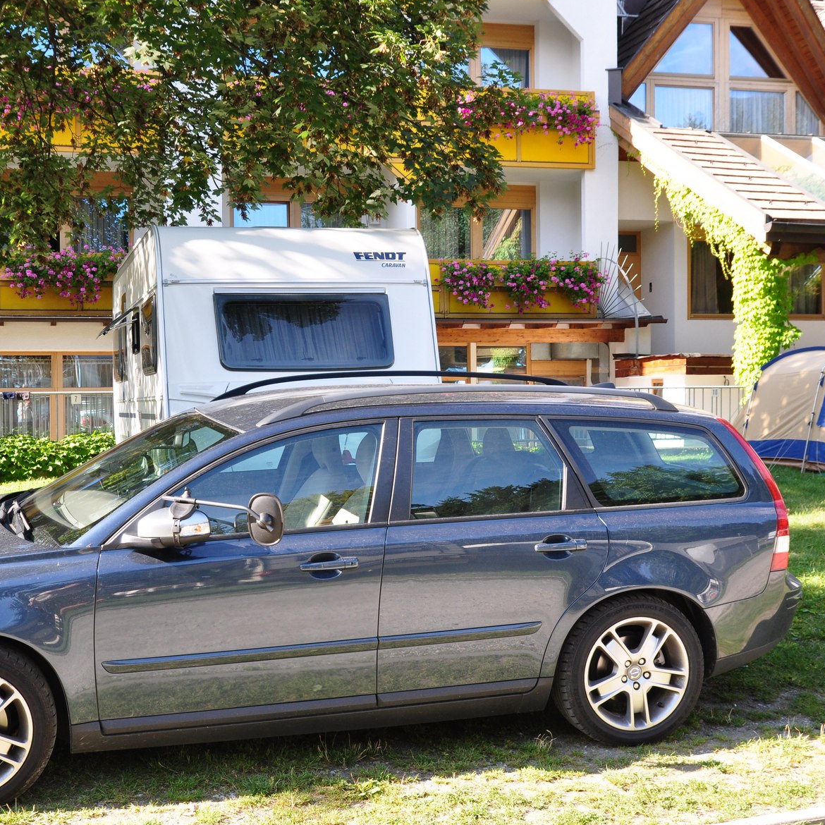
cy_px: 412
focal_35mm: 47
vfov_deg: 36.1
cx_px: 307
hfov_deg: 35.9
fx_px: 1267
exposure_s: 1/125
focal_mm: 24
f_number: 9
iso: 400
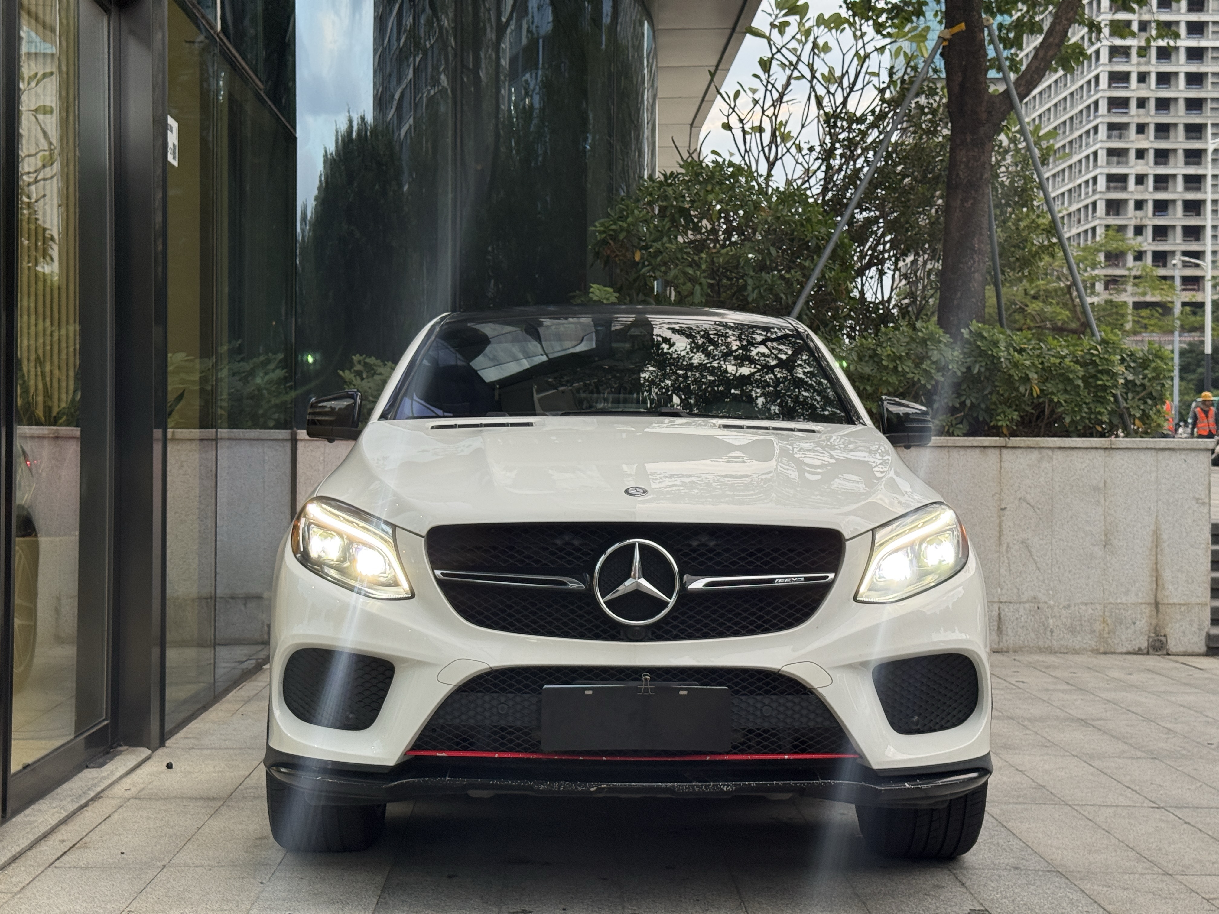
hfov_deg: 39.7
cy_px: 457
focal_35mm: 48
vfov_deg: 30.3
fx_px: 1690
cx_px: 610
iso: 64
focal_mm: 6.76
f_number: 1.78
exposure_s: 1/81
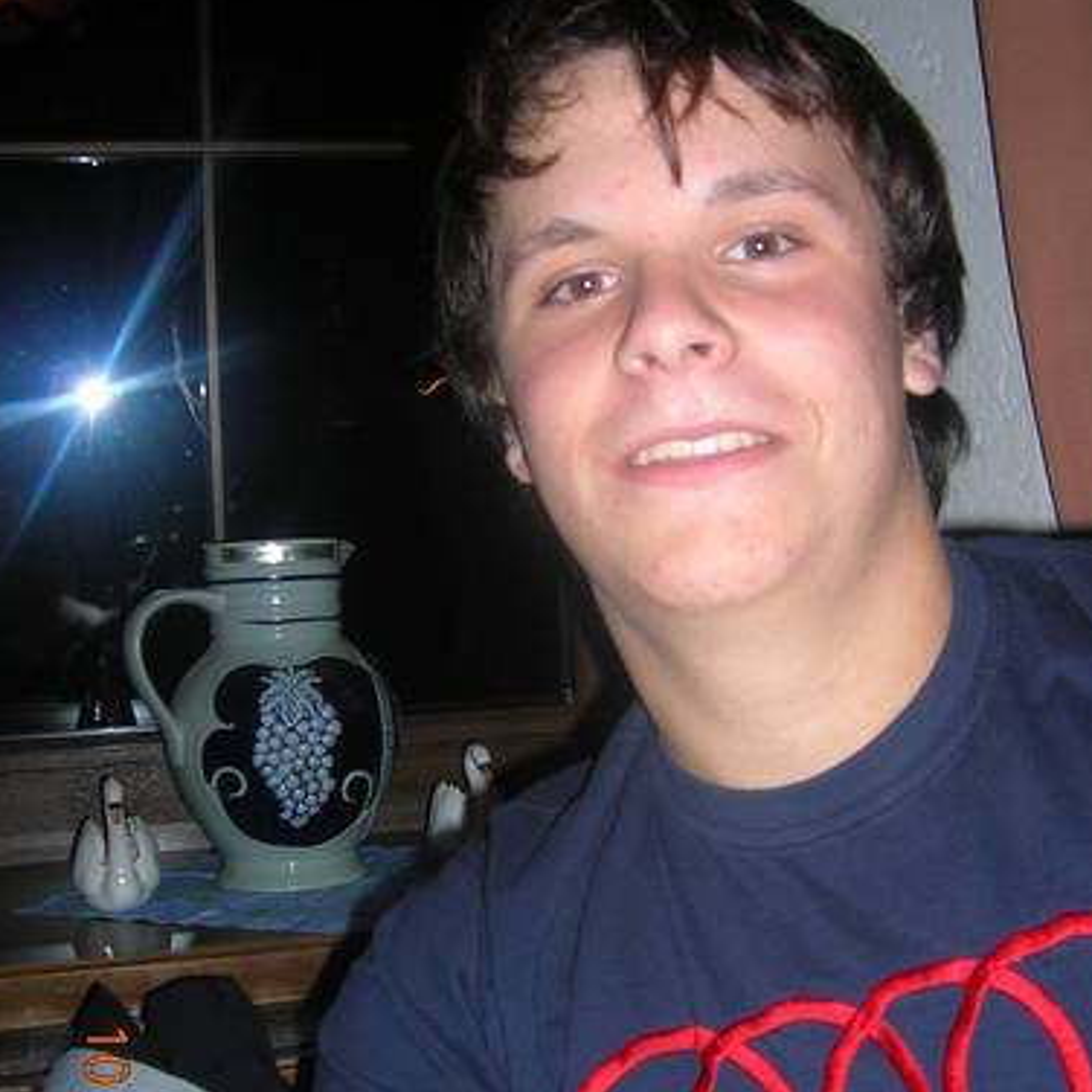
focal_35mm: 47
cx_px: 613
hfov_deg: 36.0
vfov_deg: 36.0
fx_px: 1677
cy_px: 601
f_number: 2.9
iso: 50
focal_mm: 5.7
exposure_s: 1/60.1
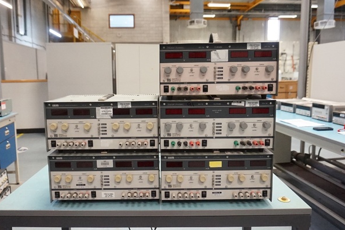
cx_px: 159
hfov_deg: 63.6
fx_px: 278
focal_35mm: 29
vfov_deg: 44.9
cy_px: 105
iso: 3200
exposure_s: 1/160
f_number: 3.5
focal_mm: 16
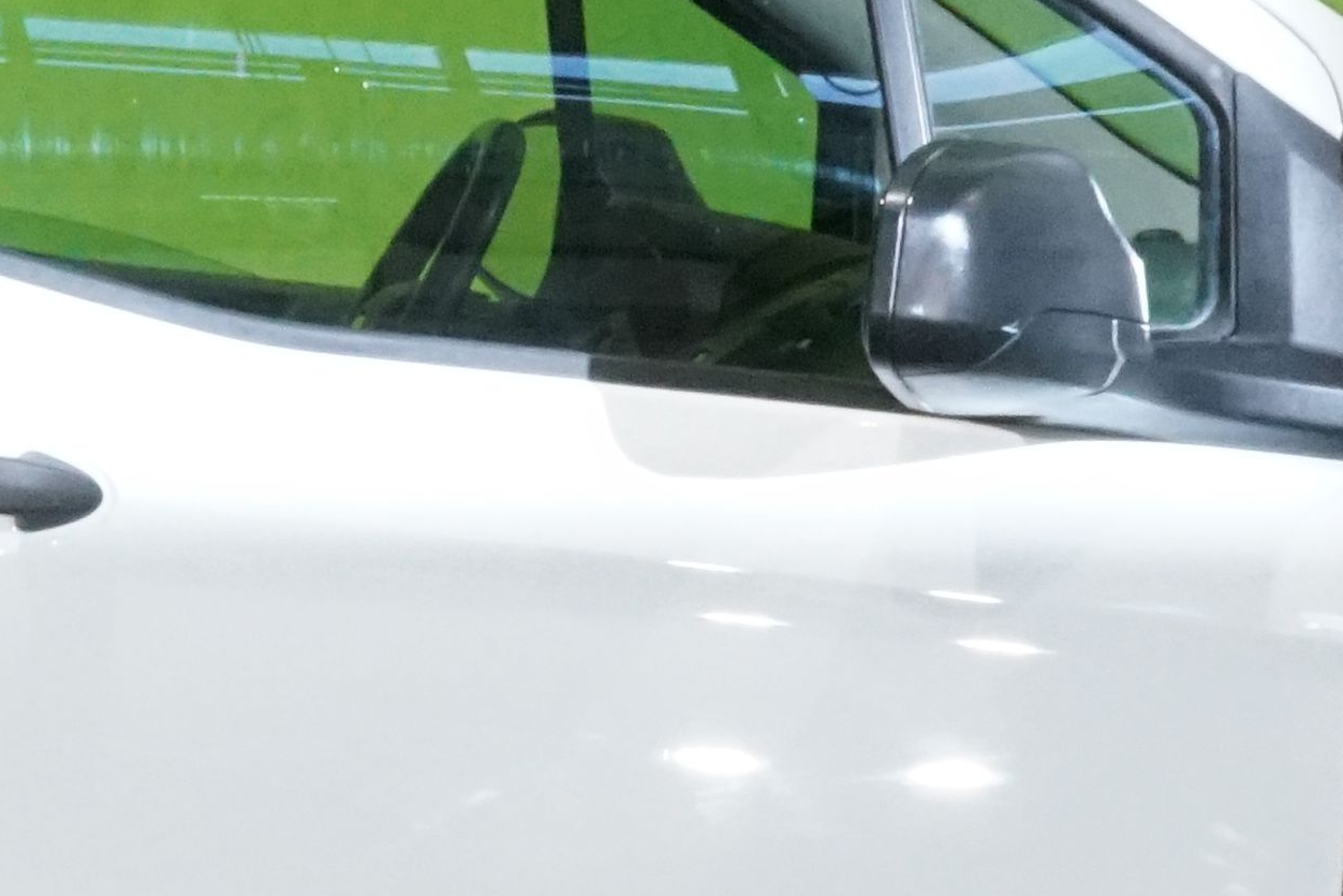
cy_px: 495
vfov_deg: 5.4
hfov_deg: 8.1
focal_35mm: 254
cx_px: -126
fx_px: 9476
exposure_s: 1/20
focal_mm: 53
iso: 6400
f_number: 29
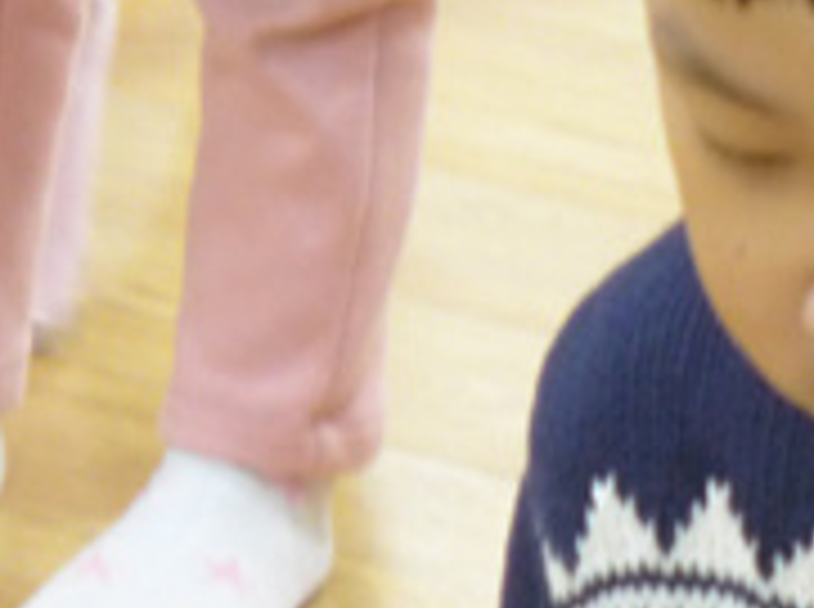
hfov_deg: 6.2
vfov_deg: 4.6
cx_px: 1102
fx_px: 7486
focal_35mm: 319
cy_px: 14
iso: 800
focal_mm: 17.7
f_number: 2.3
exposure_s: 1/100
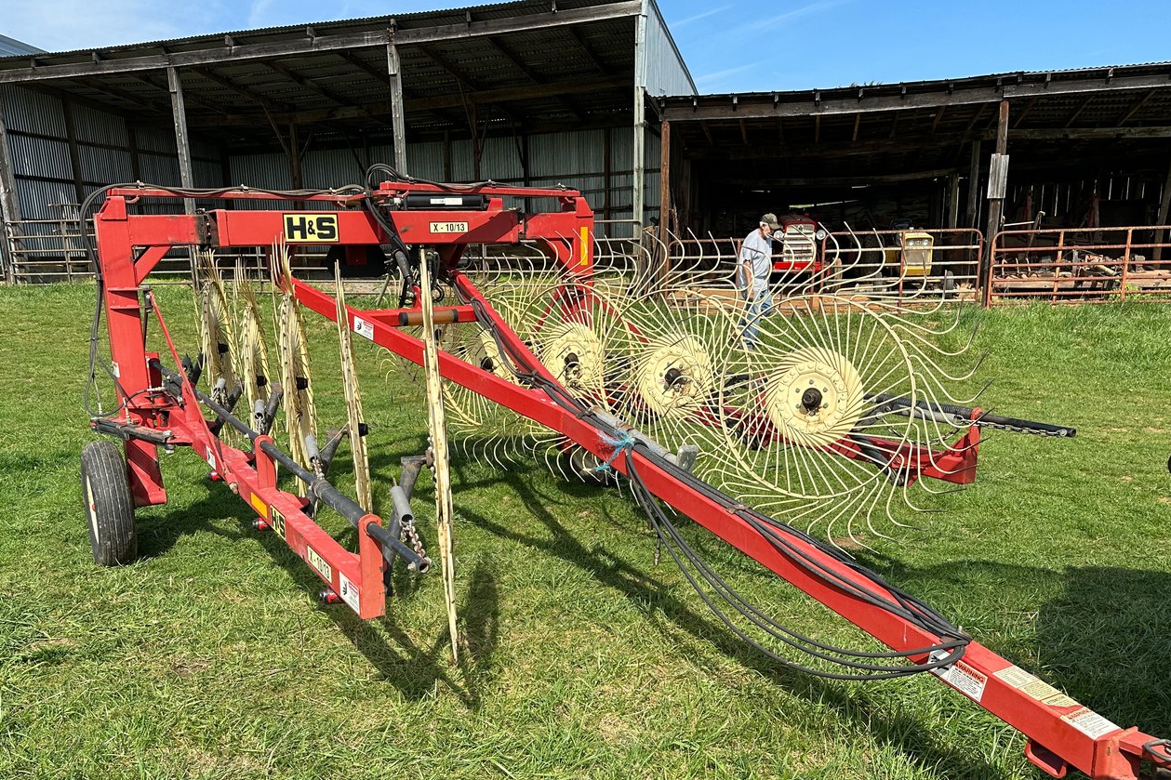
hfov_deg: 61.8
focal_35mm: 30
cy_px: 497
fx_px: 976
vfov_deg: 43.2
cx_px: 522
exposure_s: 1/3247
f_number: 1.78
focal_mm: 6.86
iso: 80
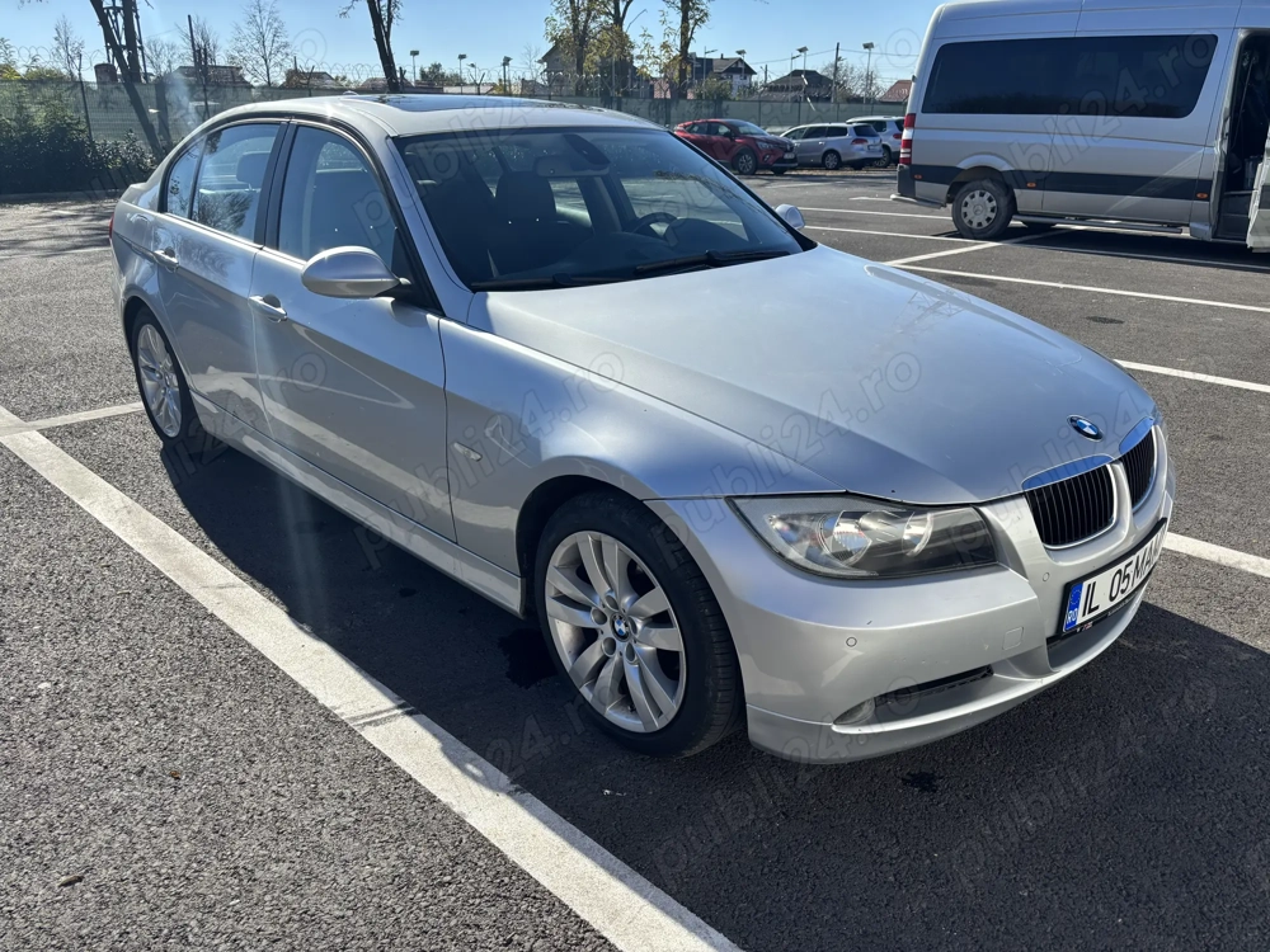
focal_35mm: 26
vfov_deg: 53.1
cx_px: 635
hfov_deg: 67.3
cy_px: 476
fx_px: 954
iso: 50
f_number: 1.6
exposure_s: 1/2778
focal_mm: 5.96
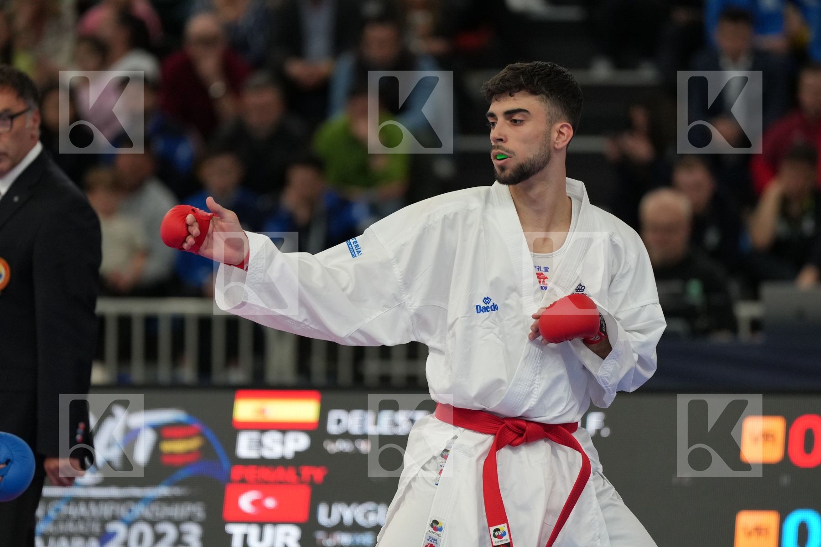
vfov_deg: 4.6
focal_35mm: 300
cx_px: 410
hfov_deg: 6.9
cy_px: 274
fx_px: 6841
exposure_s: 1/1000
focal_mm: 200
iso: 1600
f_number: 2.8
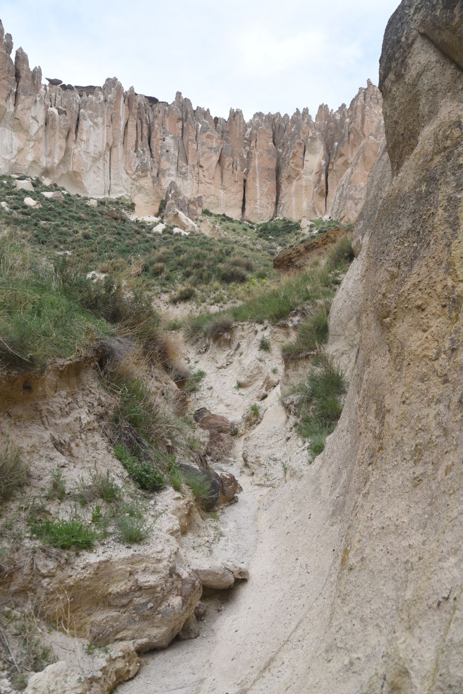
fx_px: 617
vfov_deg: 58.7
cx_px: 232
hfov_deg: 41.1
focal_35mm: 32
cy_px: 347
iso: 200
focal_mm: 32
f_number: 6.3
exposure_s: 1/250
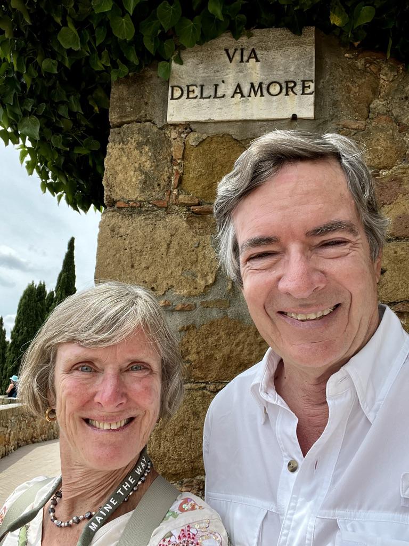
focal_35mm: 30
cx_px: 204
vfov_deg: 60.0
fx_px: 473
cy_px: 273
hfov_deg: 46.8
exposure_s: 1/541
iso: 32
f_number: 2.2
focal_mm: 2.71
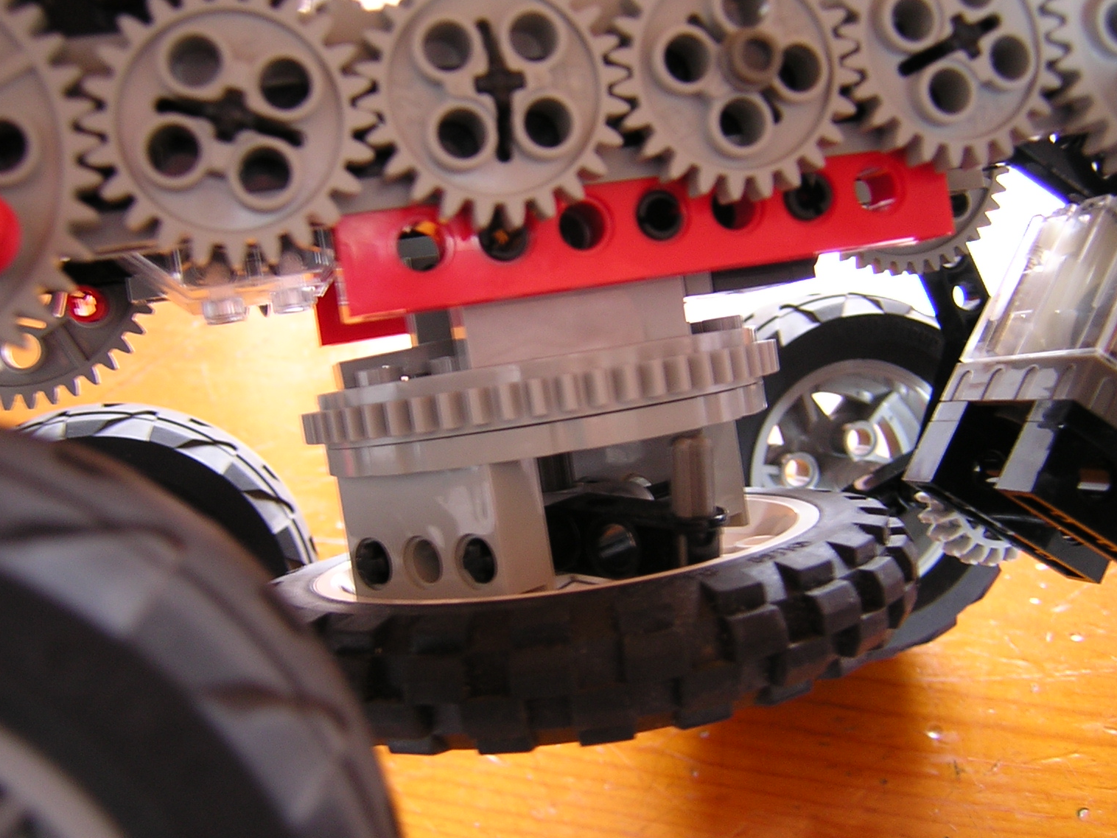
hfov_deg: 49.0
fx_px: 1226
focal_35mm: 38
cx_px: 553
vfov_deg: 37.7
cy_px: 402
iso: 144
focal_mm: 4.7
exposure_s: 1/3.9
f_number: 2.6
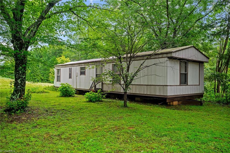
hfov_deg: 62.0
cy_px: 76
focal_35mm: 30
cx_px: 115
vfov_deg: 43.5
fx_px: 192
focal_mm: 30
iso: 250
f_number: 8
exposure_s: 1/100
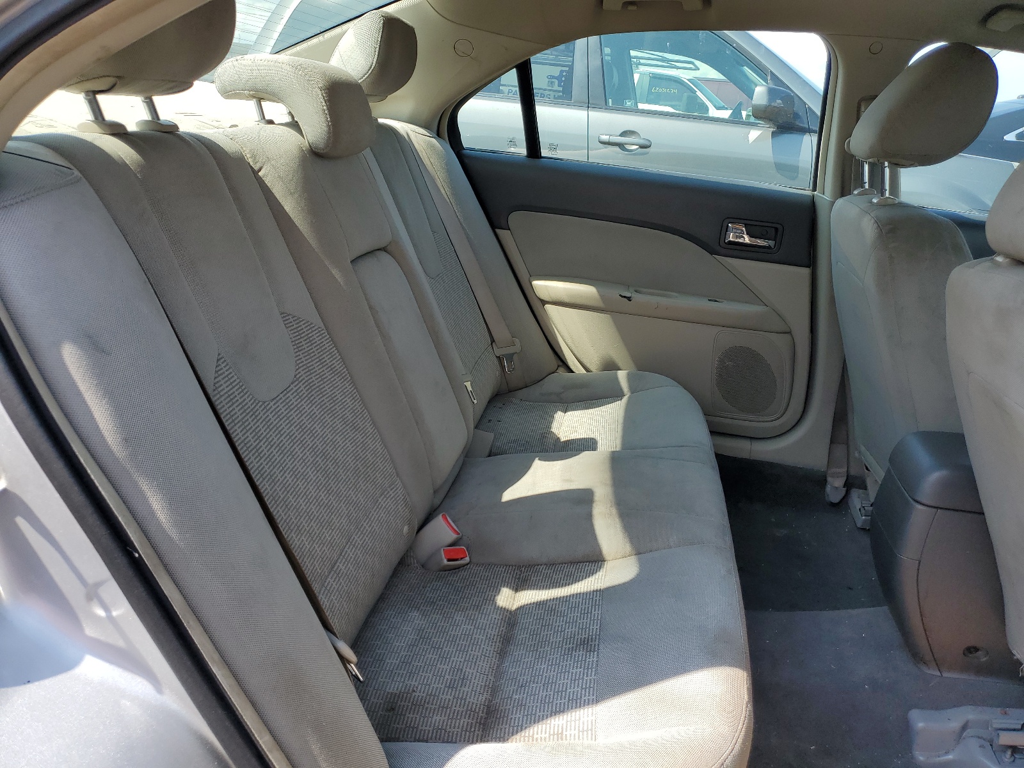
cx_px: 512
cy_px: 384
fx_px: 769
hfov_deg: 67.3
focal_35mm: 26
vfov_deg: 53.1
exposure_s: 1/833
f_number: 1.5
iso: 50
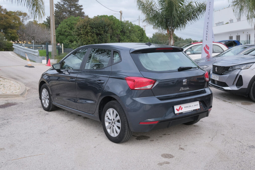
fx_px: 283
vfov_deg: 33.4
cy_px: 85
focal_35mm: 40
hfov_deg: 48.5
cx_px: 128
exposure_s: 1/100
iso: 500
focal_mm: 26.4
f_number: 9
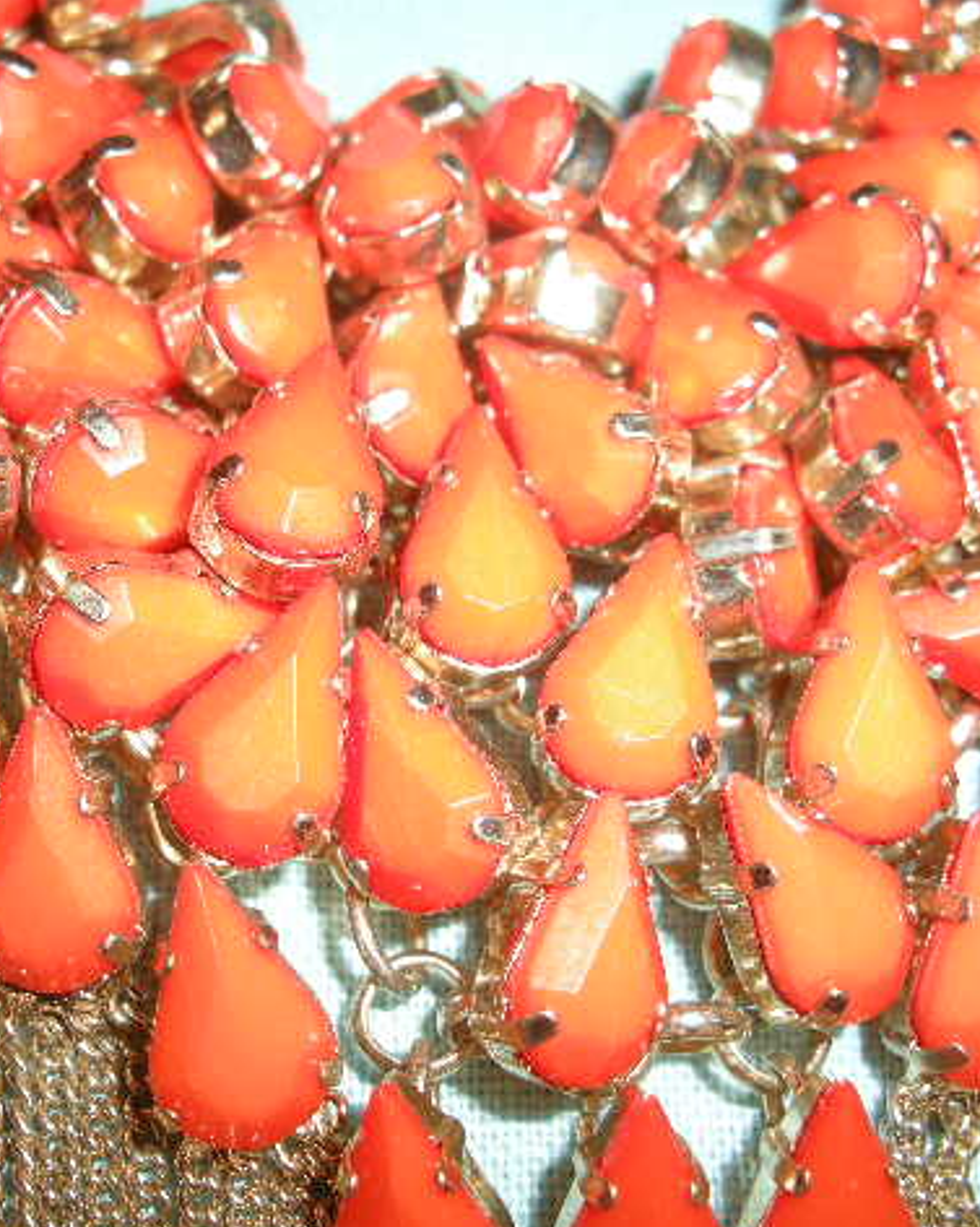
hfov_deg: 30.8
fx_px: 1778
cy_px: 616
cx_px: 421
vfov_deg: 38.1
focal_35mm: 49
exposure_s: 1/60
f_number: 8
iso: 64
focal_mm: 7.9
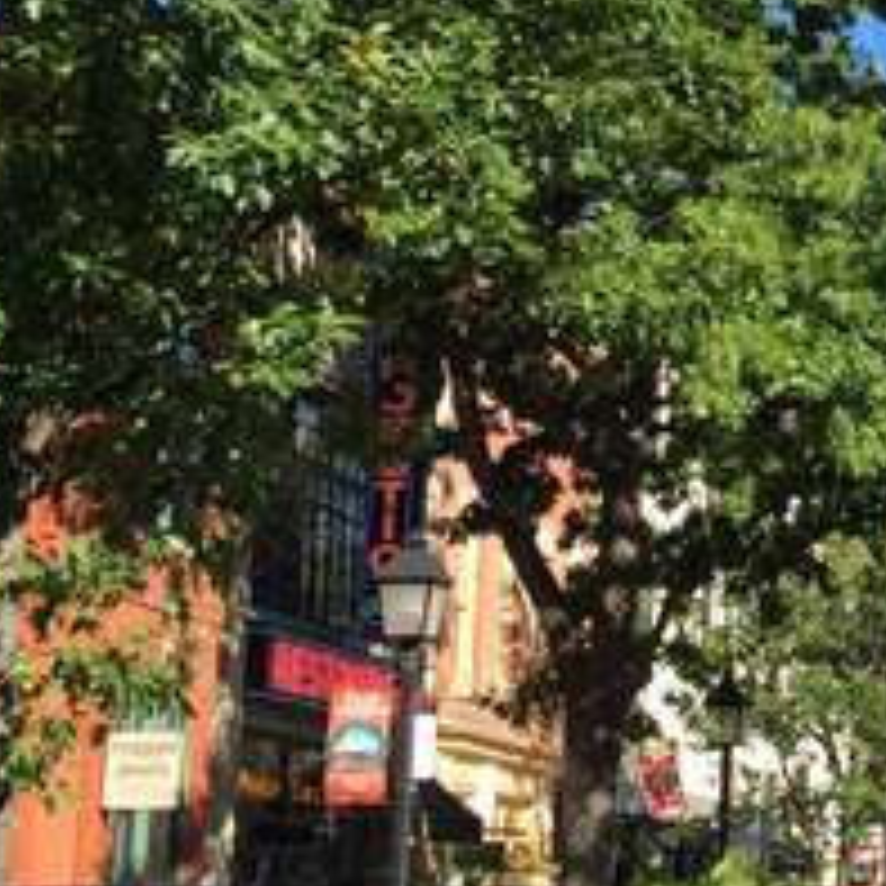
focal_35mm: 104
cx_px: 1300
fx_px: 3012
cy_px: 306
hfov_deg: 15.5
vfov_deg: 16.7
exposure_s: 1/898
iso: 32
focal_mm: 4.15
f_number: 2.2
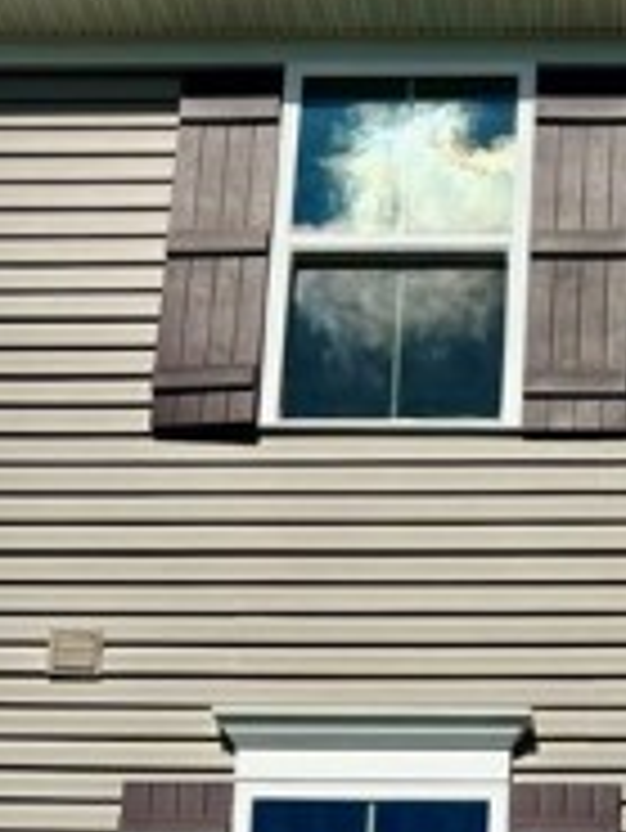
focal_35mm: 108
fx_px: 2601
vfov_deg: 16.8
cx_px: 703
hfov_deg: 13.4
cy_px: 1187
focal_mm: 5.96
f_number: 1.6
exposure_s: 1/10989
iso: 50
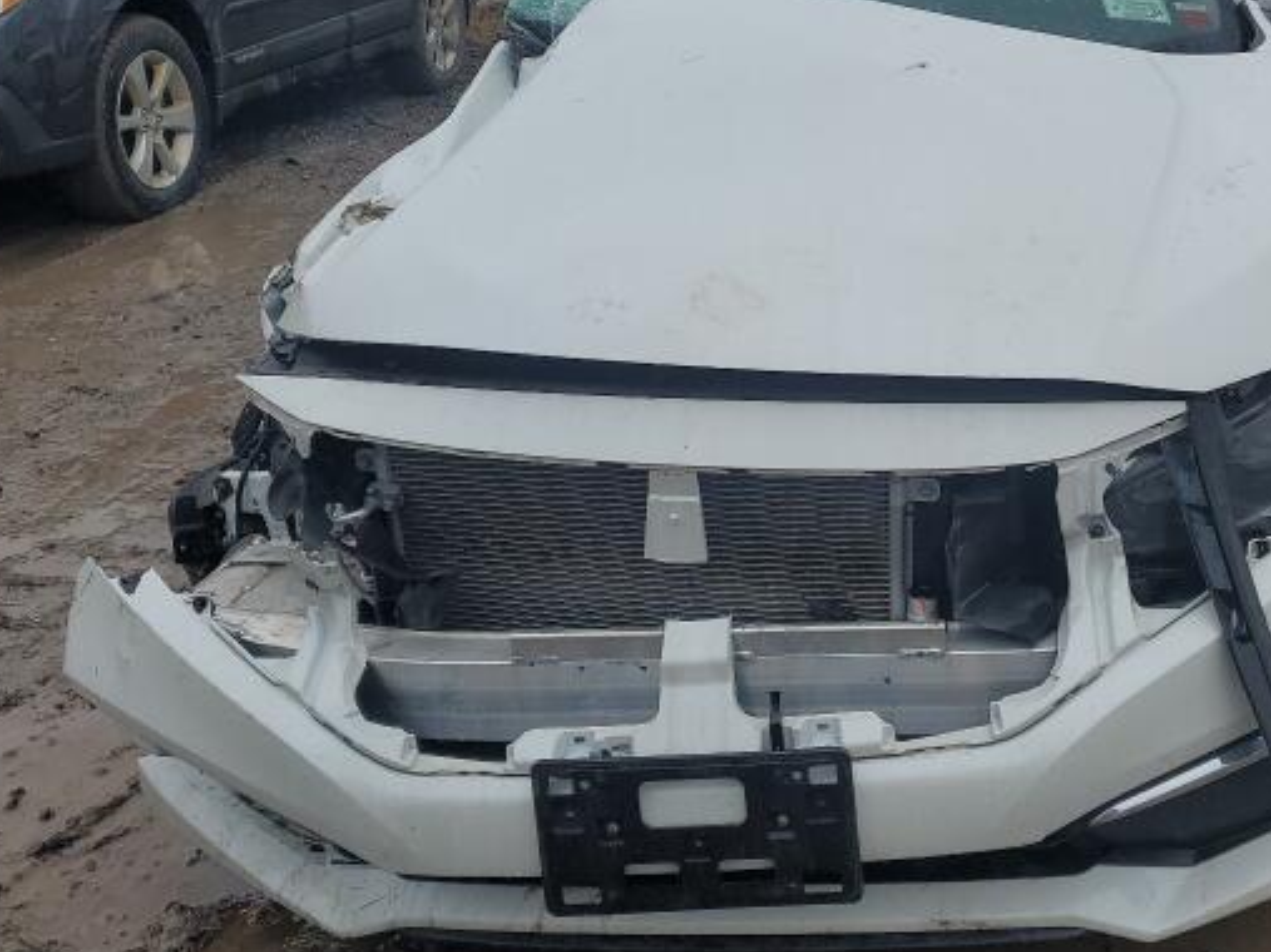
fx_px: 1505
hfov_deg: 45.1
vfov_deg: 34.9
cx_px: 845
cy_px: 336
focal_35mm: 41
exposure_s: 1/714
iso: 50
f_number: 1.5
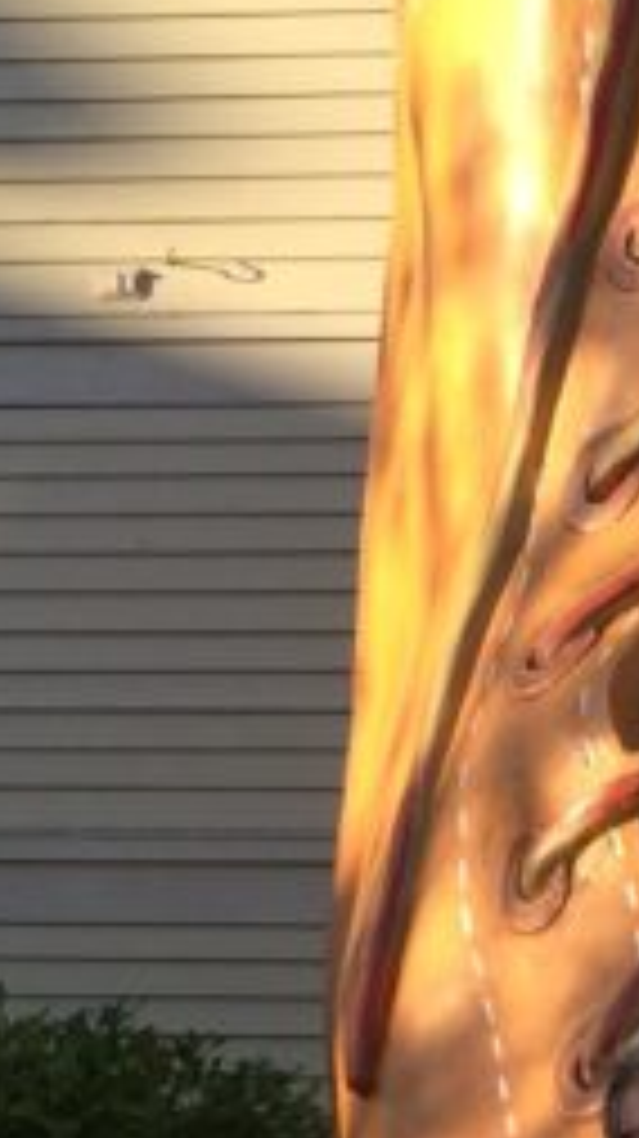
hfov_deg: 9.2
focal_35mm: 128
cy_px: 1291
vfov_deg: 16.2
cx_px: 909
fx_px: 3862
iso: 32
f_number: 2.2
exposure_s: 1/562
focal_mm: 4.15
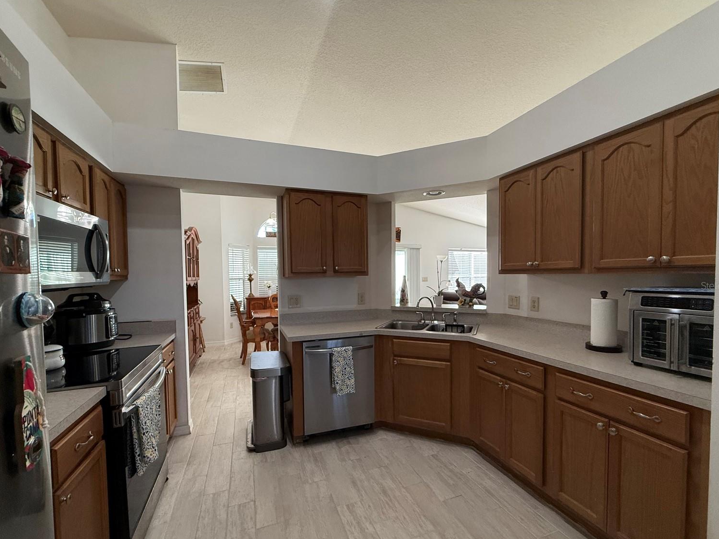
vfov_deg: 81.7
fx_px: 312
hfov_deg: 98.2
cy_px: 285
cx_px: 361
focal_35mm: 15
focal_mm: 2.22
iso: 250
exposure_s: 1/120
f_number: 2.2
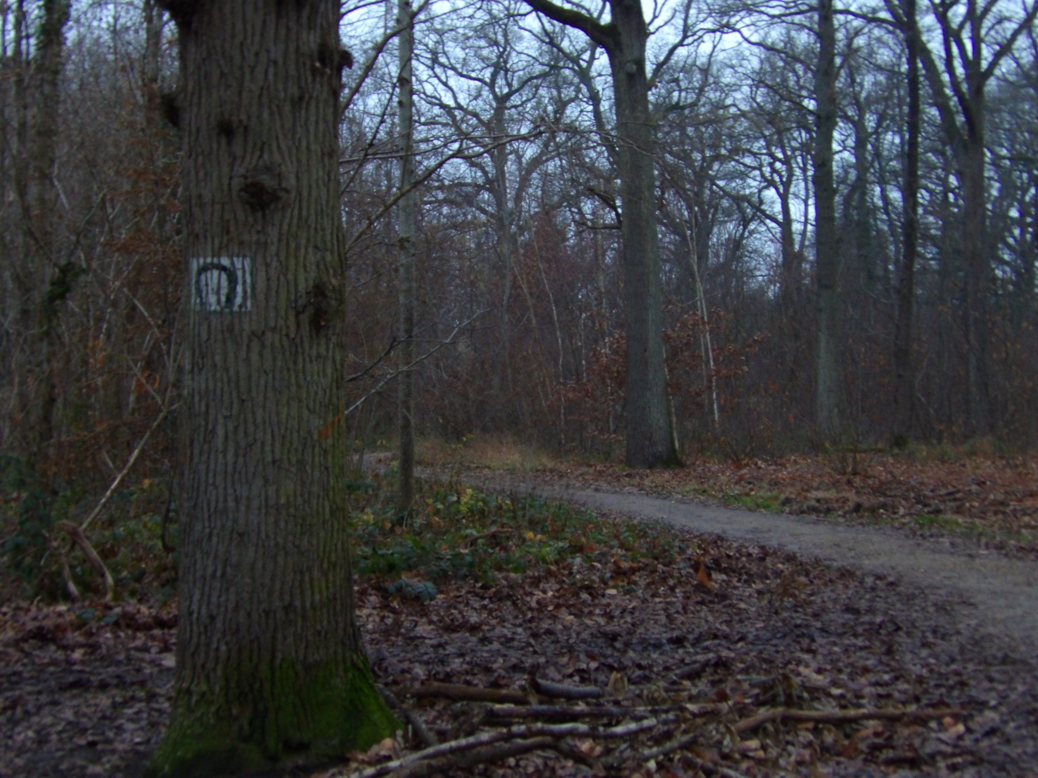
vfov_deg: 20.4
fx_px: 2159
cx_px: 519
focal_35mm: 72
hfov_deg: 27.0
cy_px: 389
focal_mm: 13
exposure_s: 1/100
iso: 400
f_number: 3.6
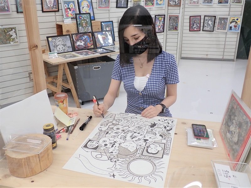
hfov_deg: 56.8
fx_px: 232
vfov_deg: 44.1
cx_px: 126
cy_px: 94
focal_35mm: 32
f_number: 2.4
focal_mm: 5.87
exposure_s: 1/125
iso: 200
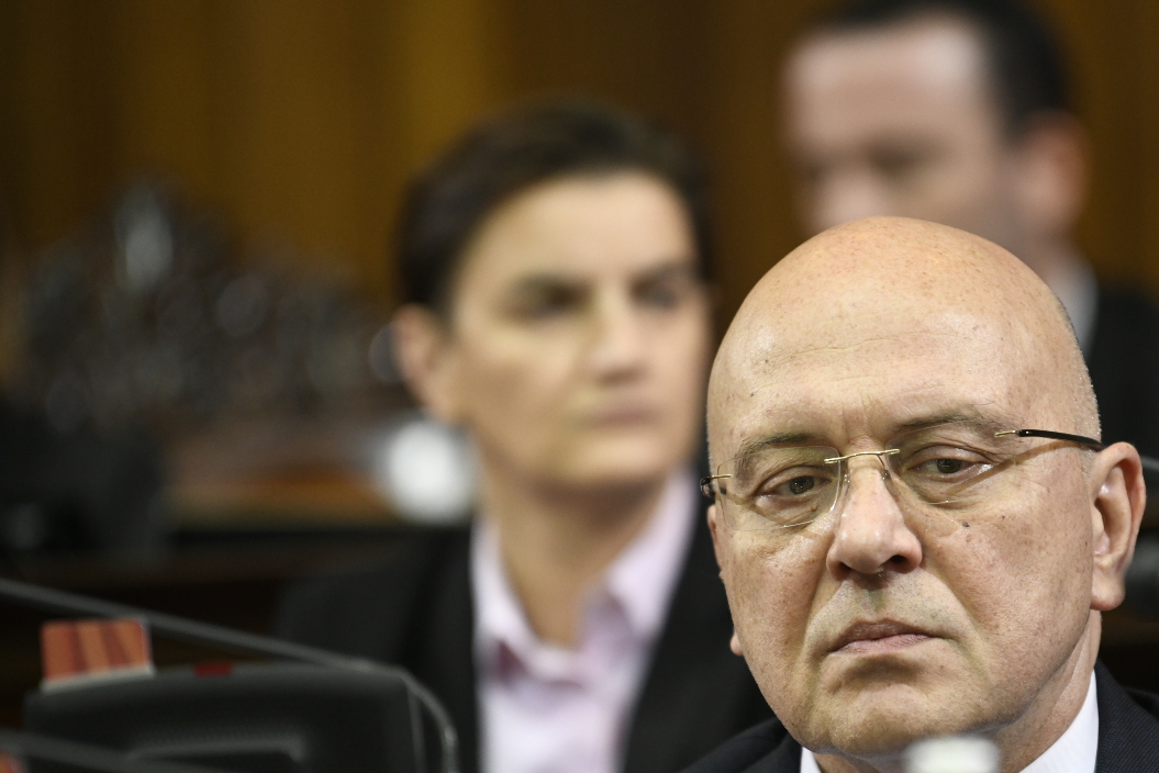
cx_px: 794
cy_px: 522
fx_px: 9886
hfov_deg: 6.7
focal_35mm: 307
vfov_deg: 4.5
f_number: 2.8
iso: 1600
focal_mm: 200
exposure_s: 1/250
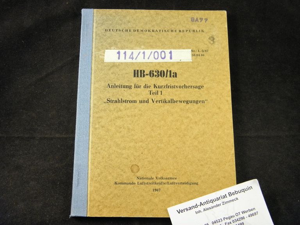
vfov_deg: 32.9
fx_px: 381
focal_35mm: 44
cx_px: 150
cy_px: 112
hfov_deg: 42.9
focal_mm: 7.9
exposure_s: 1/25
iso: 200
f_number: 3.9
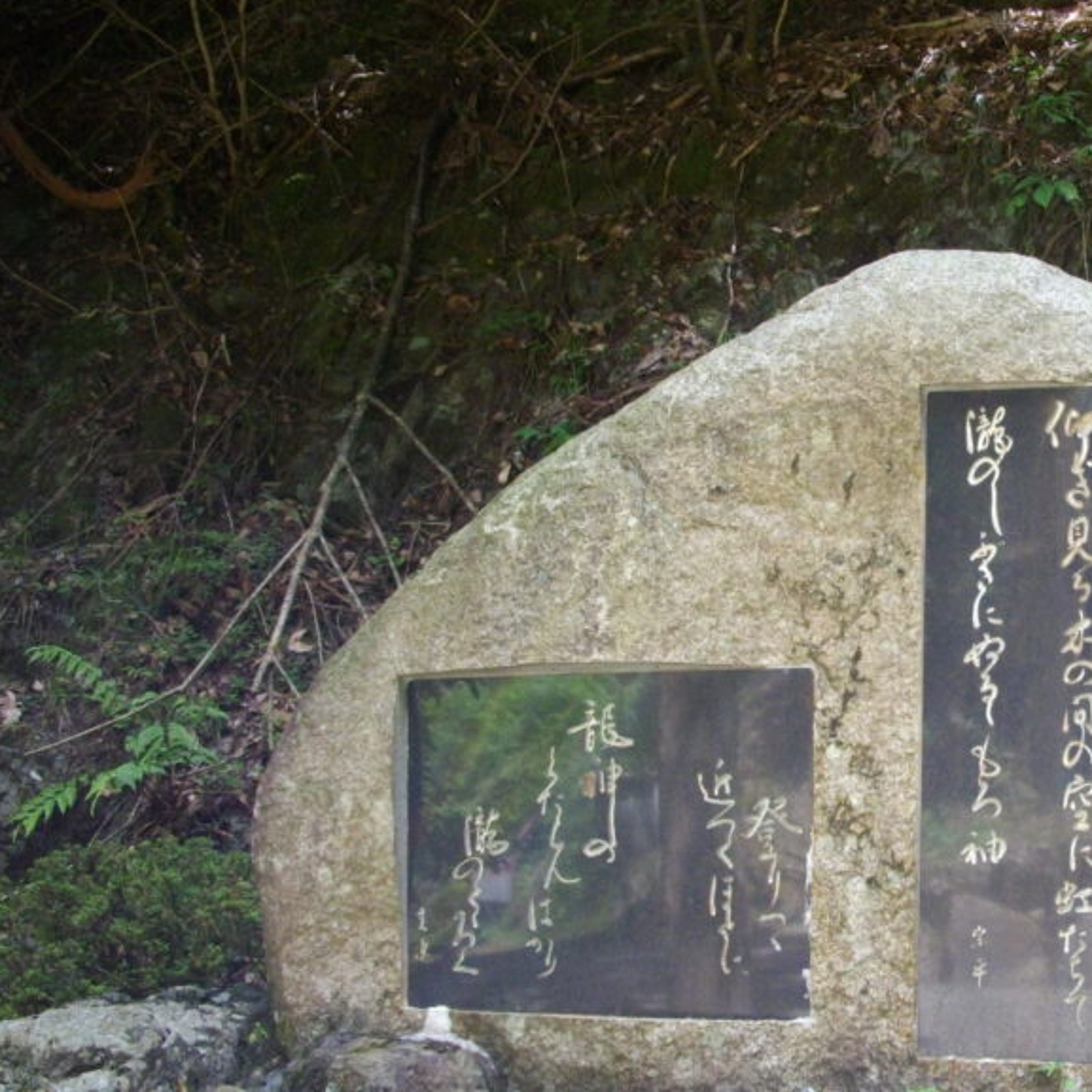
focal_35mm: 58
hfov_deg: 28.9
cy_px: 623
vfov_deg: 29.5
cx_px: 872
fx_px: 2070
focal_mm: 6.2
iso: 200
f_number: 2.8
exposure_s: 1/125
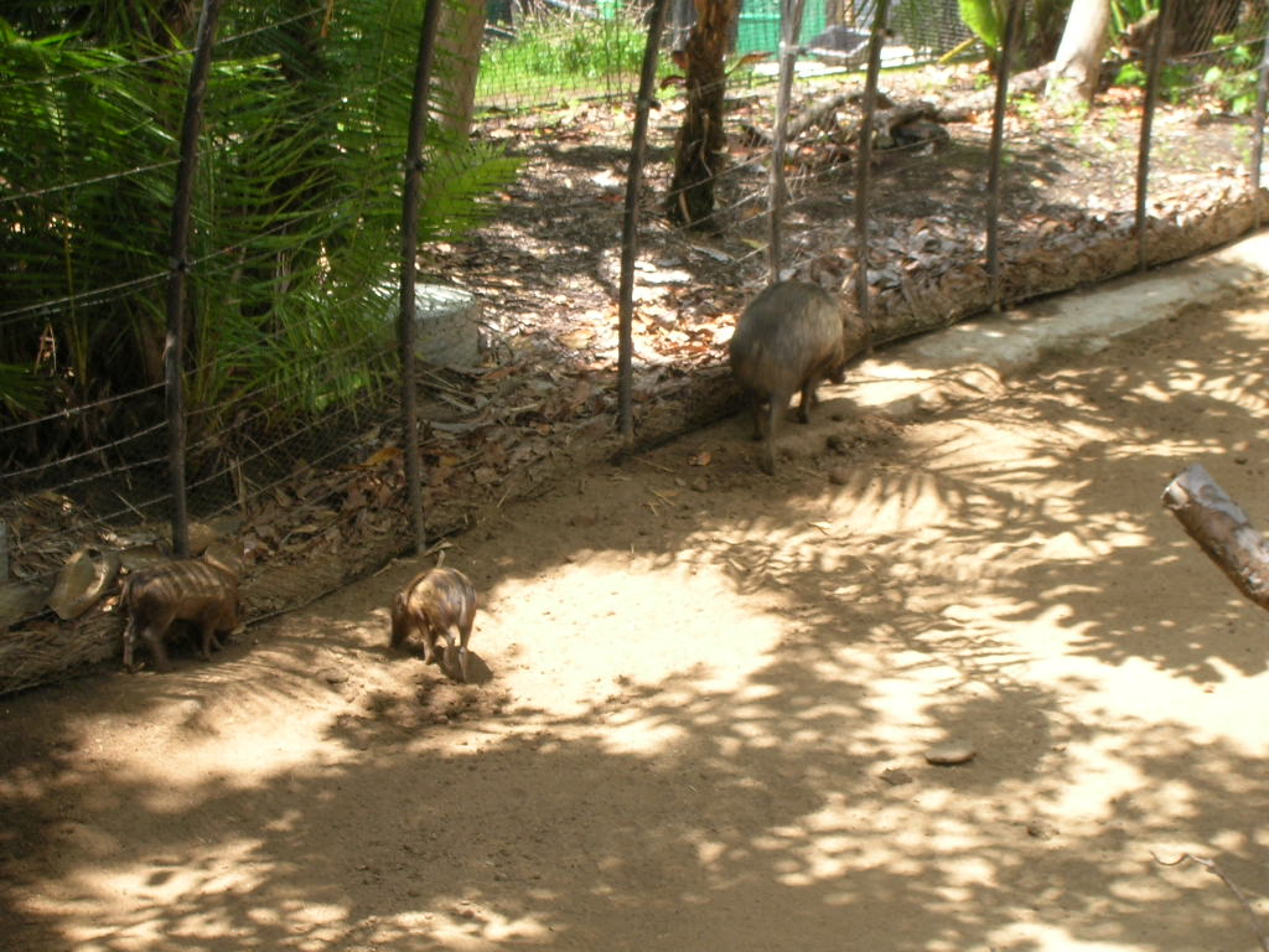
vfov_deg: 14.5
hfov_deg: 19.3
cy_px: 476
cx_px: 634
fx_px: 3739
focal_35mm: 102
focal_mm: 17.1
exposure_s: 1/24.1
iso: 50
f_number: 8.2
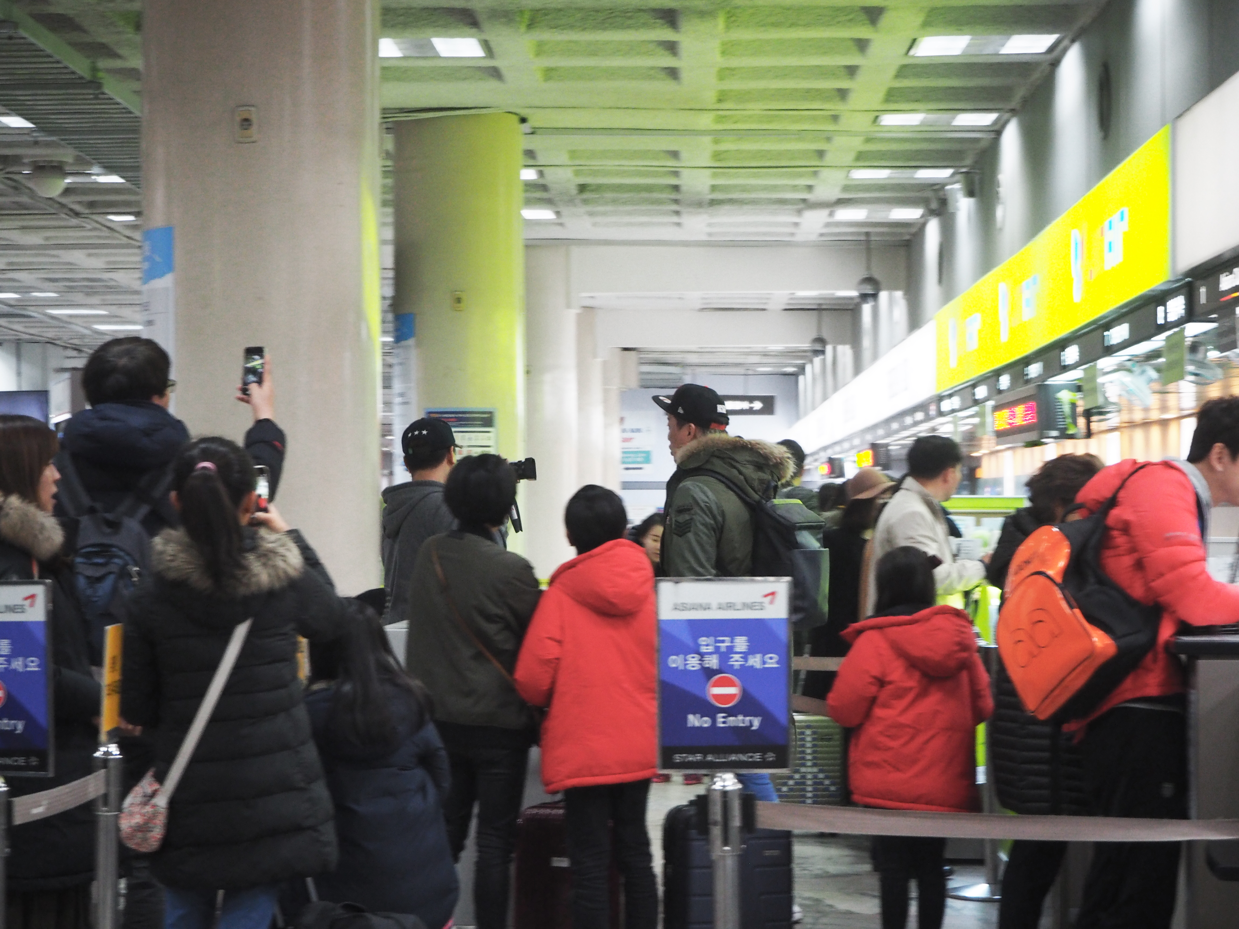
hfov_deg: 23.3
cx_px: 620
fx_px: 3007
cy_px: 464
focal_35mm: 84
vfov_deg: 17.6
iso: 1600
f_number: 5.6
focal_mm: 42
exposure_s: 1/50
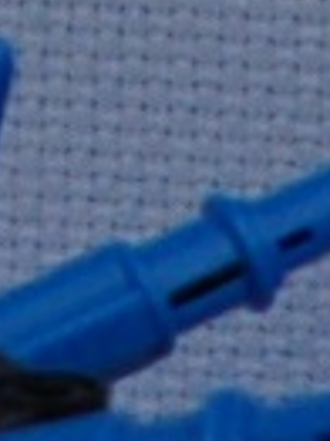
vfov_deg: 15.4
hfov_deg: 12.6
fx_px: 1490
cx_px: 116
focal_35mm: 117
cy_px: 692
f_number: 3.8
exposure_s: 1/500
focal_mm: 20
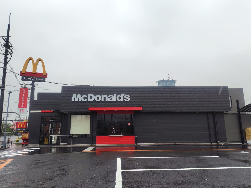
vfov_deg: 56.8
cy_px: 93
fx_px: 174
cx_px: 125
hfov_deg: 71.6
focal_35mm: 24
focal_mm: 5.6
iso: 50
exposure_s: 1/640
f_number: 1.9
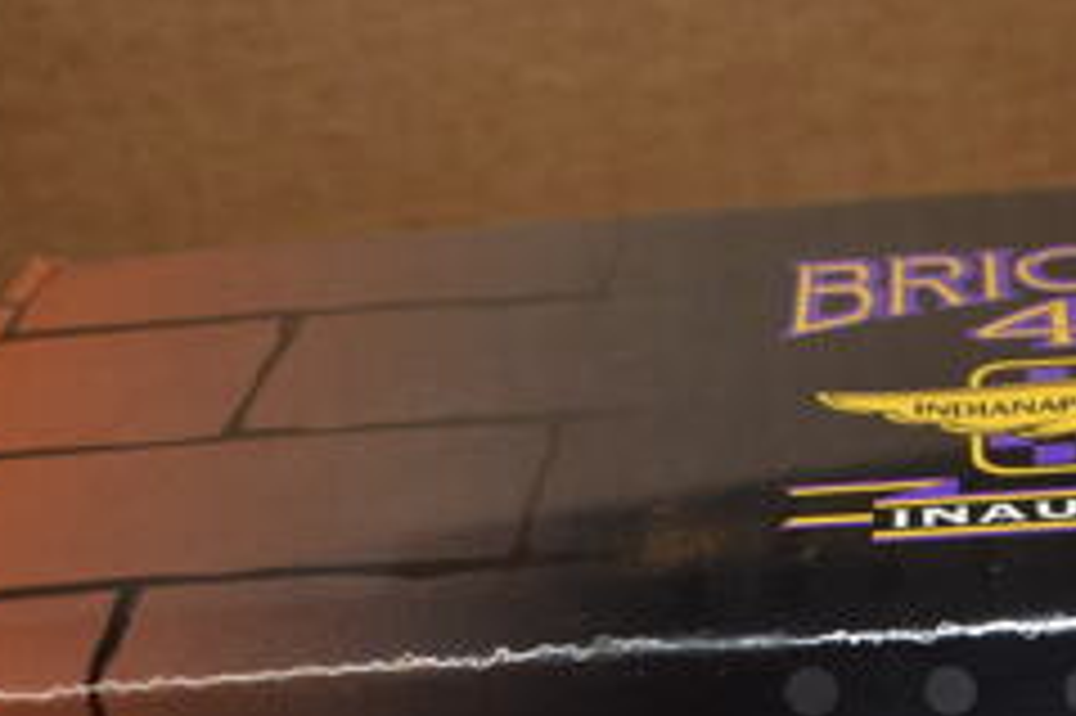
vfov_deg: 18.6
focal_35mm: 69
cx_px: 1090
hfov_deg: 27.5
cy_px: 874
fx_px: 2061
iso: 200
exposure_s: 1/30
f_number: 5.6
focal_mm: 18
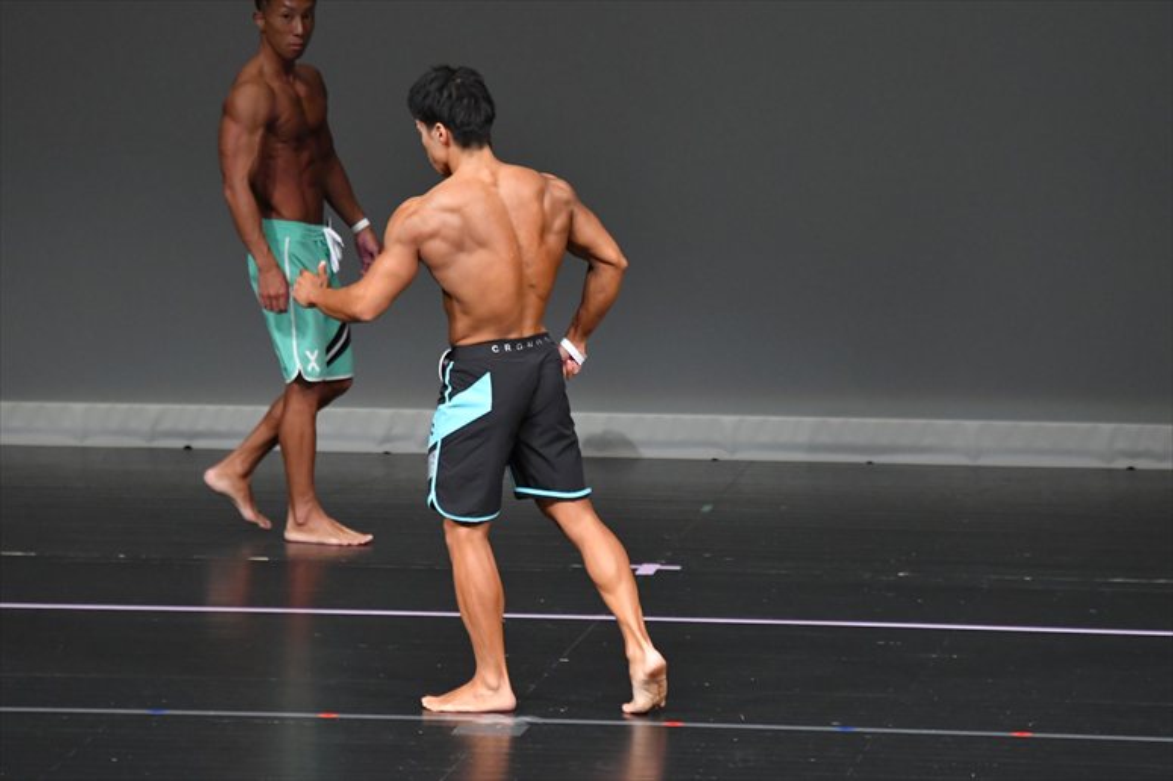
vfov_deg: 4.0
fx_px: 11236
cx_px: 586
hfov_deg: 6.0
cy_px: 390
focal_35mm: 345
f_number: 5.6
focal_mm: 230
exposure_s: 1/400
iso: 4000
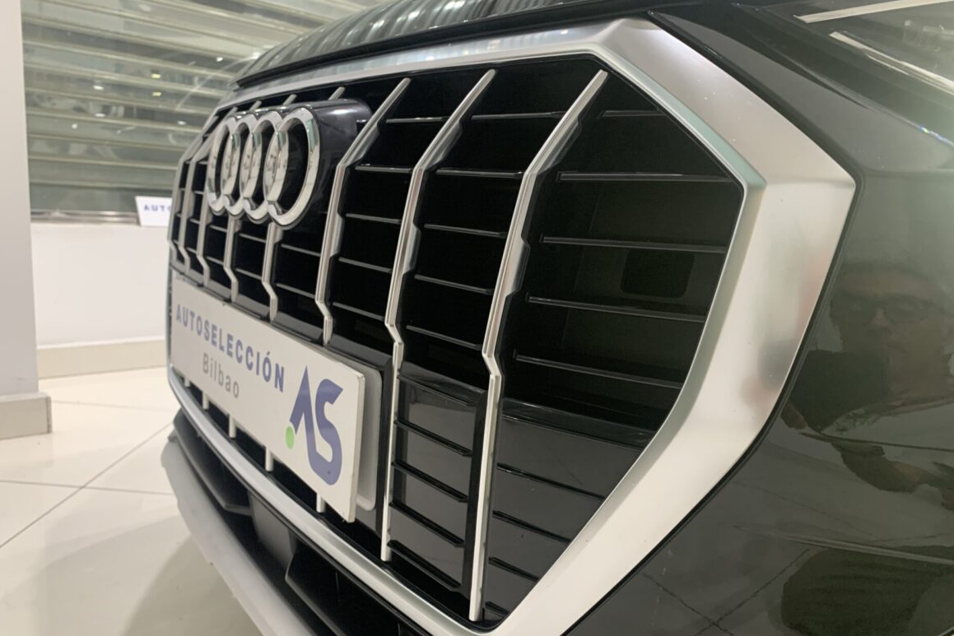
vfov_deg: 46.3
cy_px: 351
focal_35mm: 28
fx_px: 742
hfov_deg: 65.5
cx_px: 473
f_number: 1.8
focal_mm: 4.25
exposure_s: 1/51
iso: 200
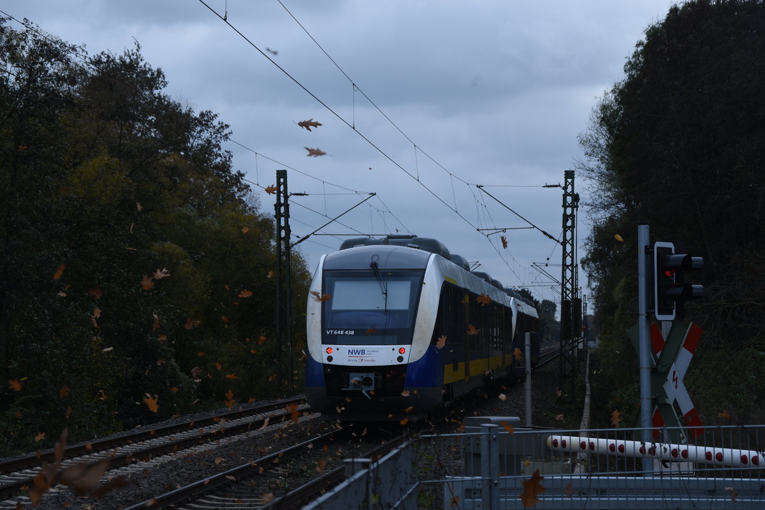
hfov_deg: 21.9
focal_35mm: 93
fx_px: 1976
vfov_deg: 14.7
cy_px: 255
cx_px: 382
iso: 125
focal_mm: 62
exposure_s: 1/400
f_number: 5.6
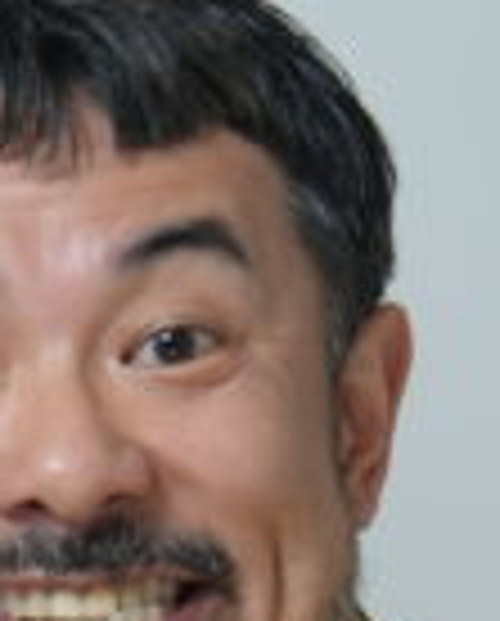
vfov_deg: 4.3
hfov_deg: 3.4
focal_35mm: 445
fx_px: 8204
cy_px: 1080
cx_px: -804
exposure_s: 1/125
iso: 500
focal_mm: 64
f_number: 5
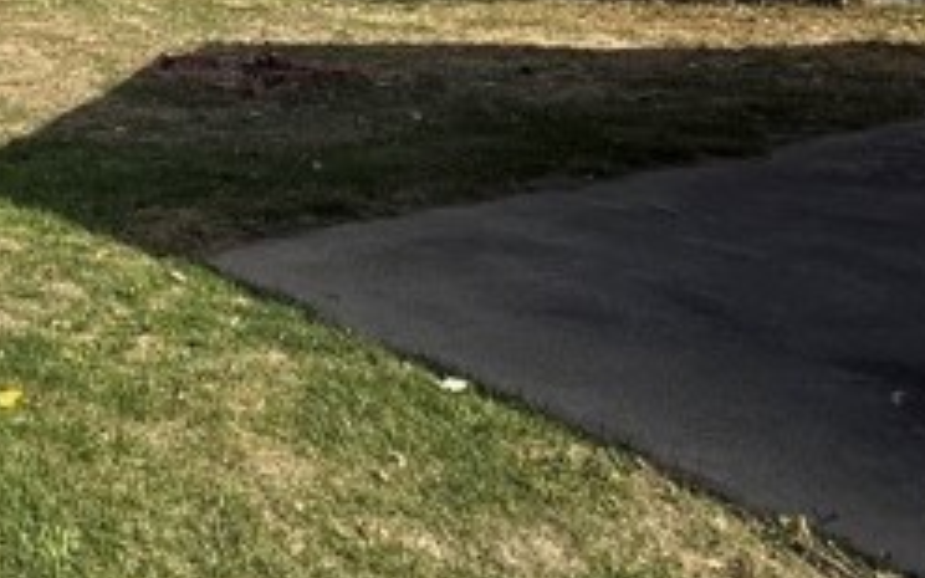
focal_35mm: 46
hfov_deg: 37.9
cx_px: -34
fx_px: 1160
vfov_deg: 20.3
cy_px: -451
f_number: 2.2
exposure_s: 1/1613
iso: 50
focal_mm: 2.22
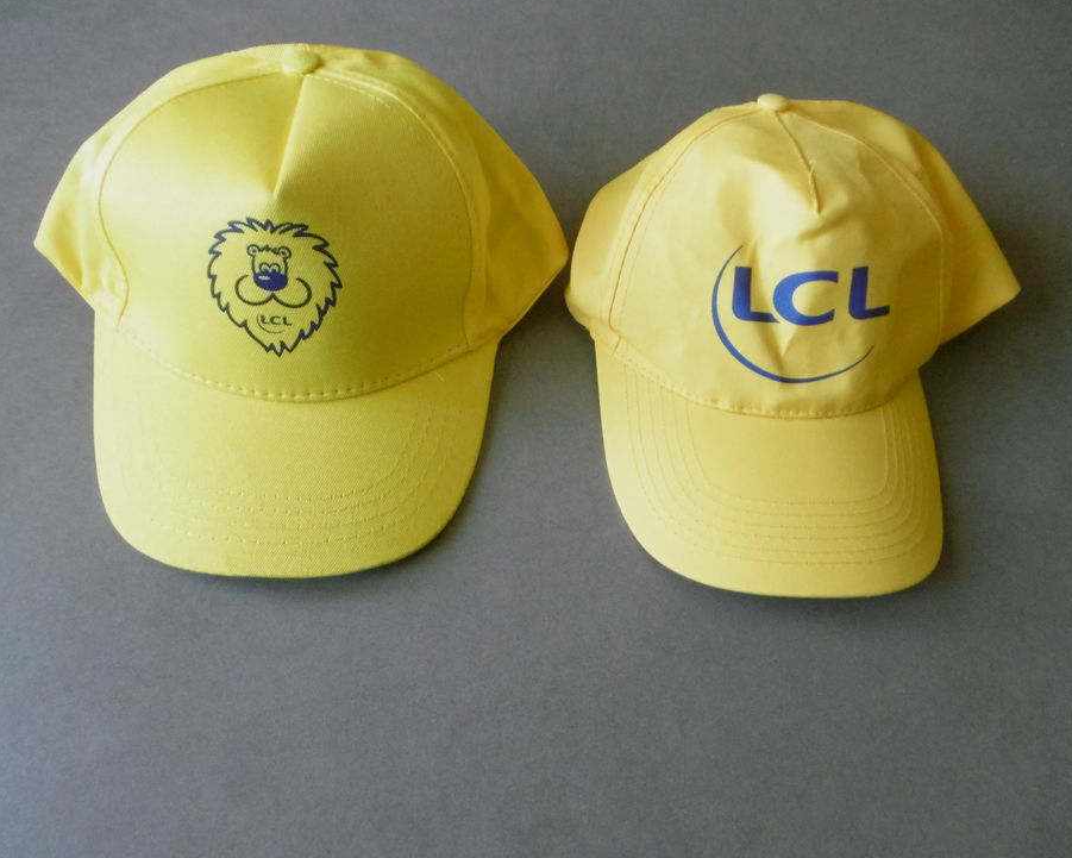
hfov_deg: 66.0
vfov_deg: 54.9
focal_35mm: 26
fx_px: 825
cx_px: 518
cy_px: 428
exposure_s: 1/40
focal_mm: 4.3
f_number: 3.1
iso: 400
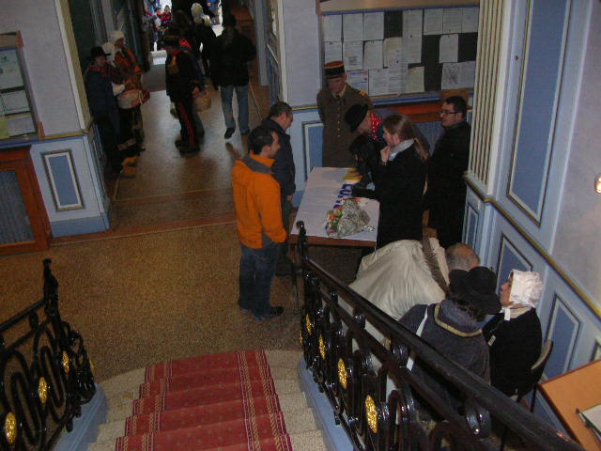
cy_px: 226
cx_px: 300
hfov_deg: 52.6
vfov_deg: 40.7
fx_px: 608
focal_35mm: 35
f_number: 2.8
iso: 200
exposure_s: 1/60.1
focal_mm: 5.8
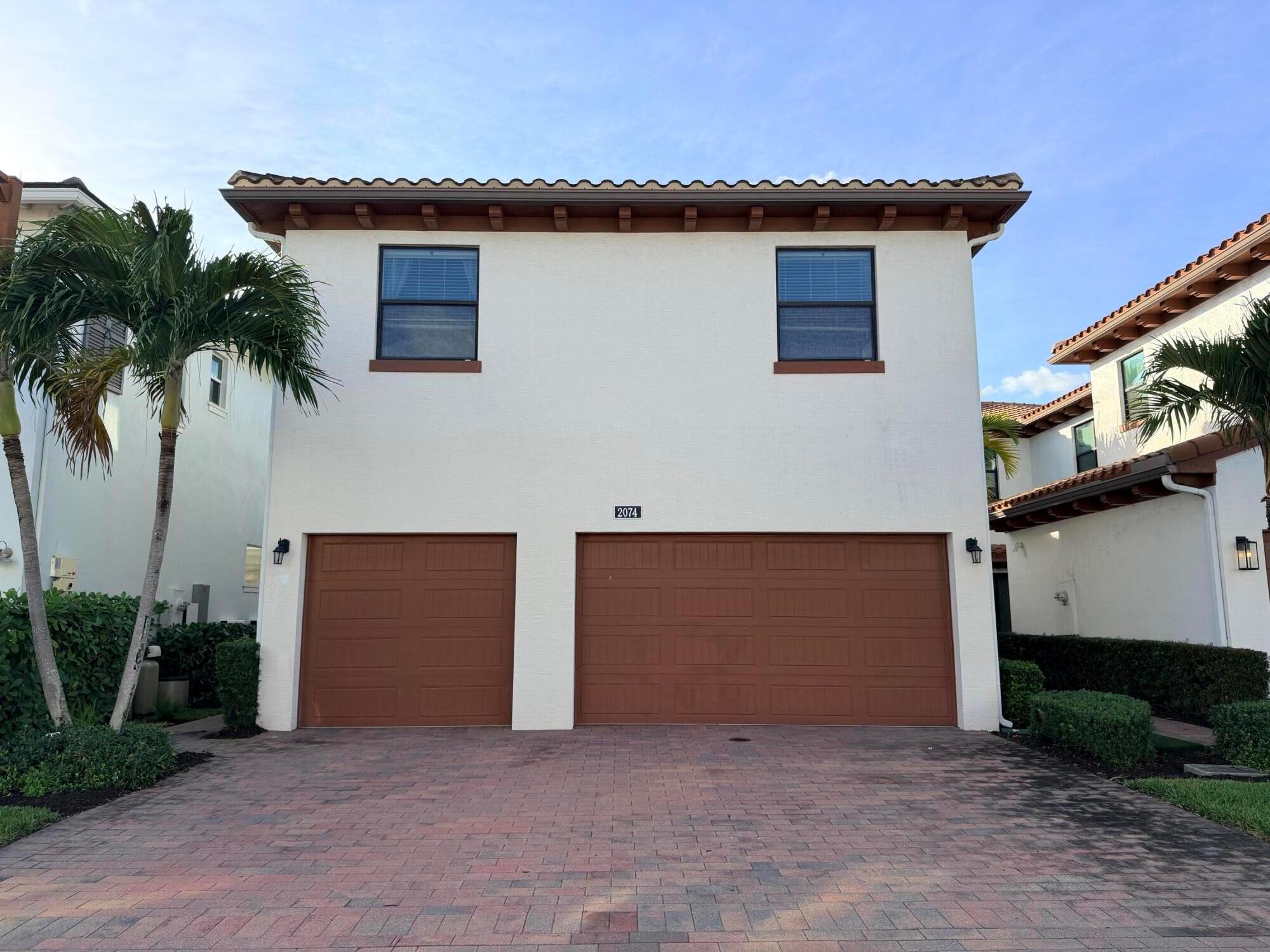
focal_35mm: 24
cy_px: 476
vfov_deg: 56.8
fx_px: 881
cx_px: 635
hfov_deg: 71.6
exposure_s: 1/3425
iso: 100
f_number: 1.78
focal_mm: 6.76
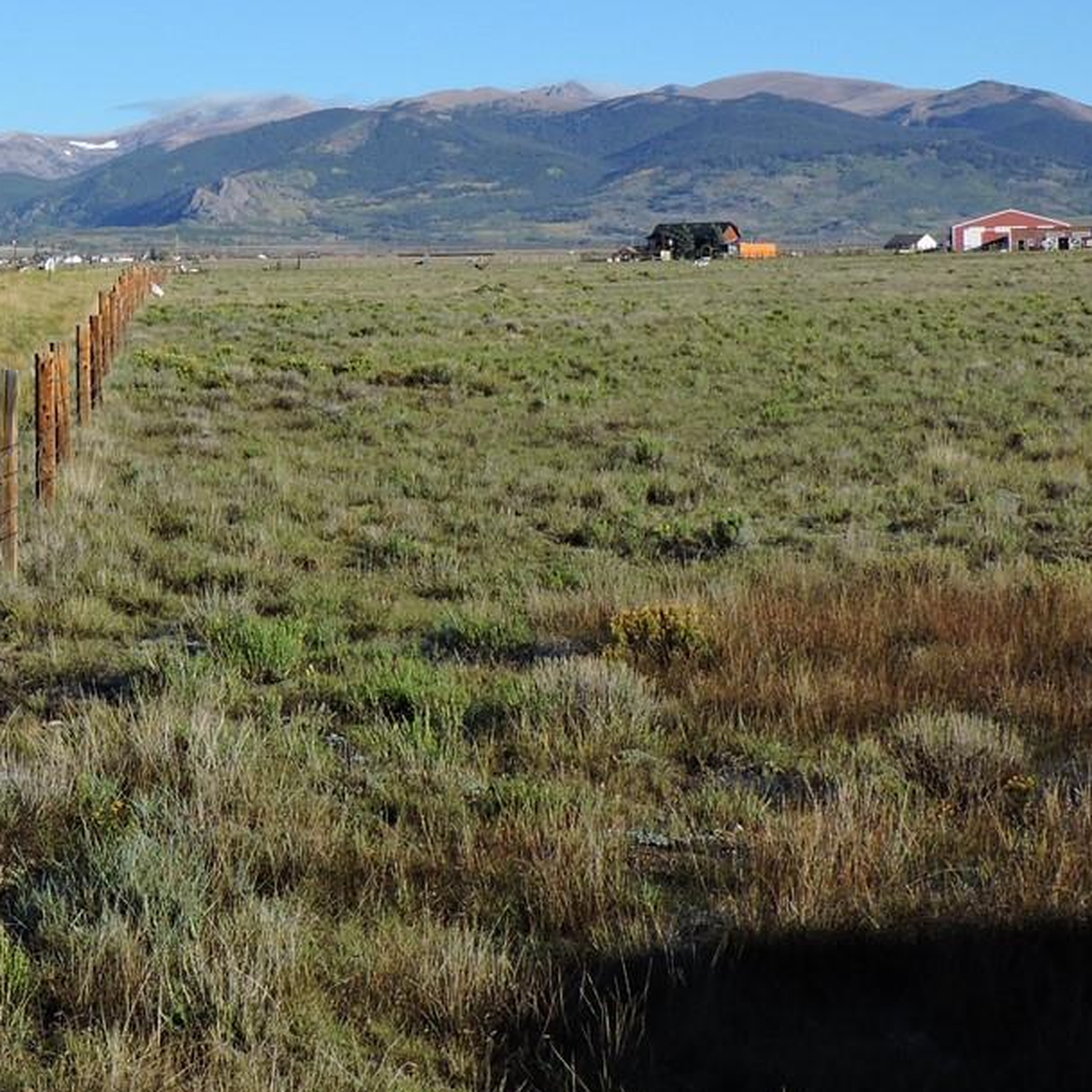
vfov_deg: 18.6
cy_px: 327
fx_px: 3319
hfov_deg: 17.7
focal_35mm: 93
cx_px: -269
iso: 100
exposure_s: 1/1000
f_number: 3.3
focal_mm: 7.1
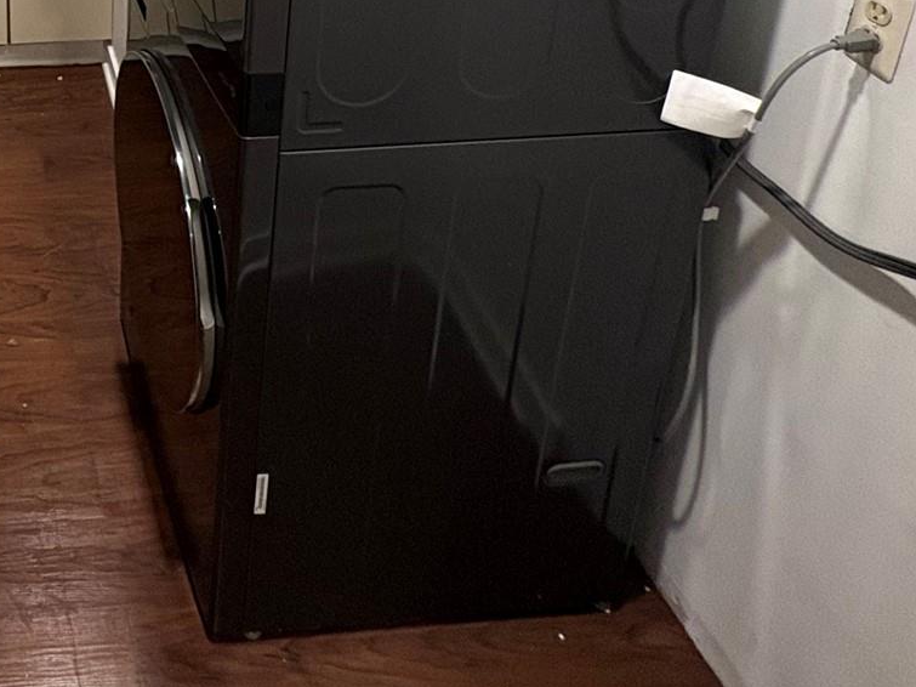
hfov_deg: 40.9
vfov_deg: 29.2
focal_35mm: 38
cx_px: -53
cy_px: -240
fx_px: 1005
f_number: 2.2
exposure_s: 1/60
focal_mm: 2.22
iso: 320
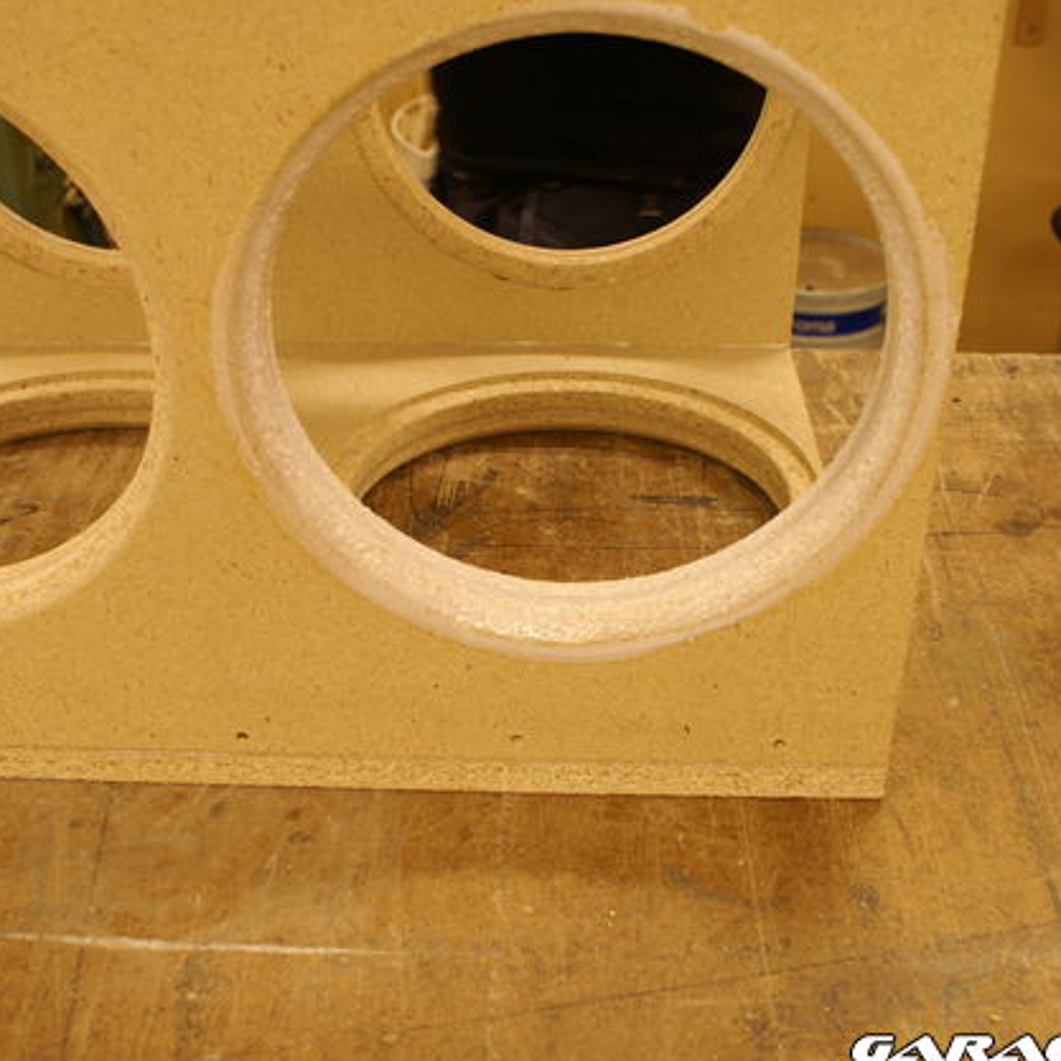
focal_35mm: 43
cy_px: 532
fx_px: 1491
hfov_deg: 39.1
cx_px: 473
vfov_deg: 39.2
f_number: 4
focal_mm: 22
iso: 250
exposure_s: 1/40
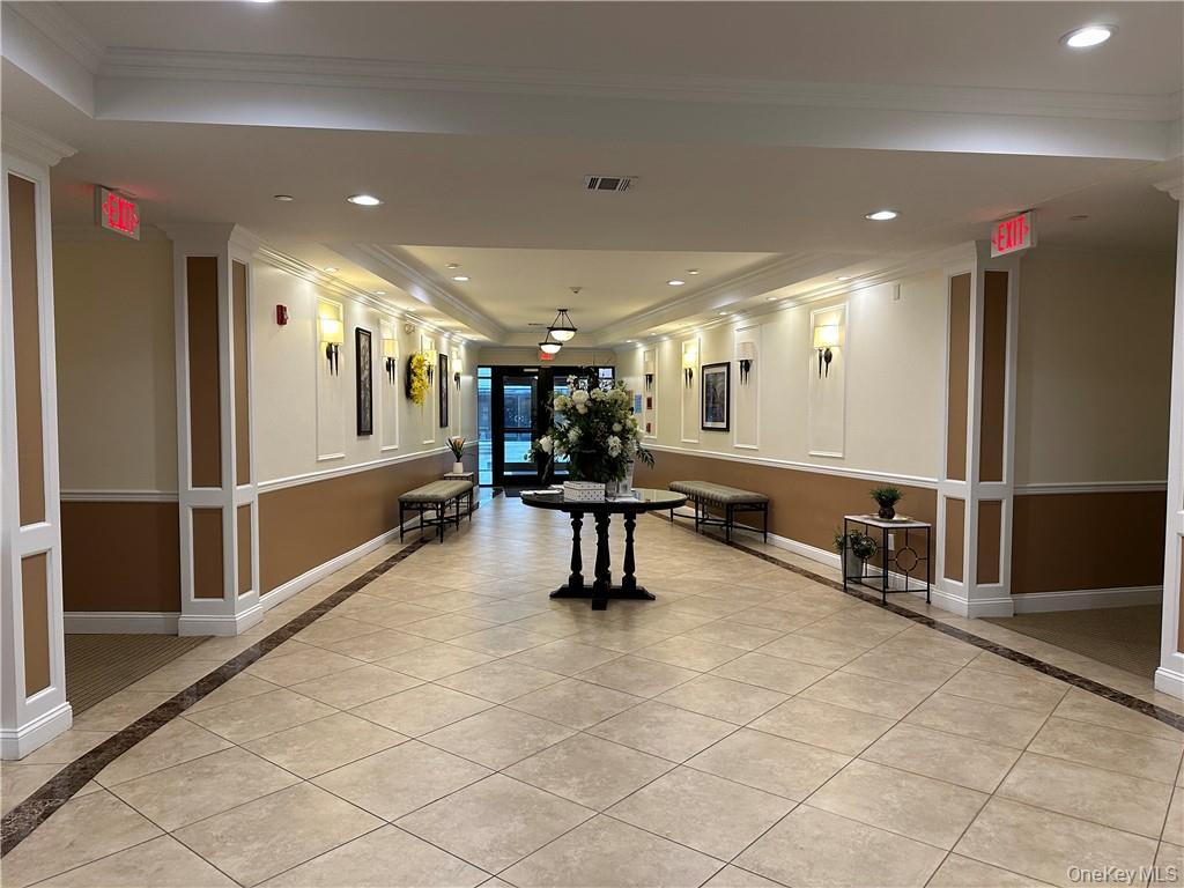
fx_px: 821
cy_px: 444
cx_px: 592
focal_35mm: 24
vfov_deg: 56.8
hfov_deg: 71.6
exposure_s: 1/120
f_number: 1.78
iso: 200
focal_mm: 6.86
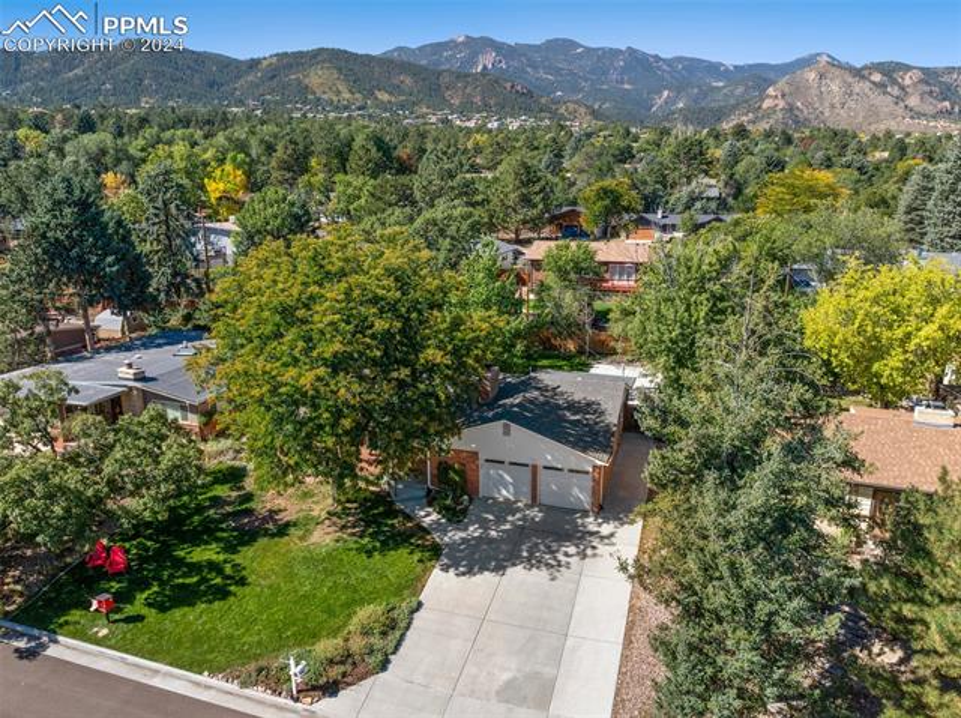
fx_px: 665
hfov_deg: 71.7
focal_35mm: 24
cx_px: 480
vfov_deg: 56.7
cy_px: 359
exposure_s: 1/1600
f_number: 2.8
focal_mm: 12.29
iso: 120
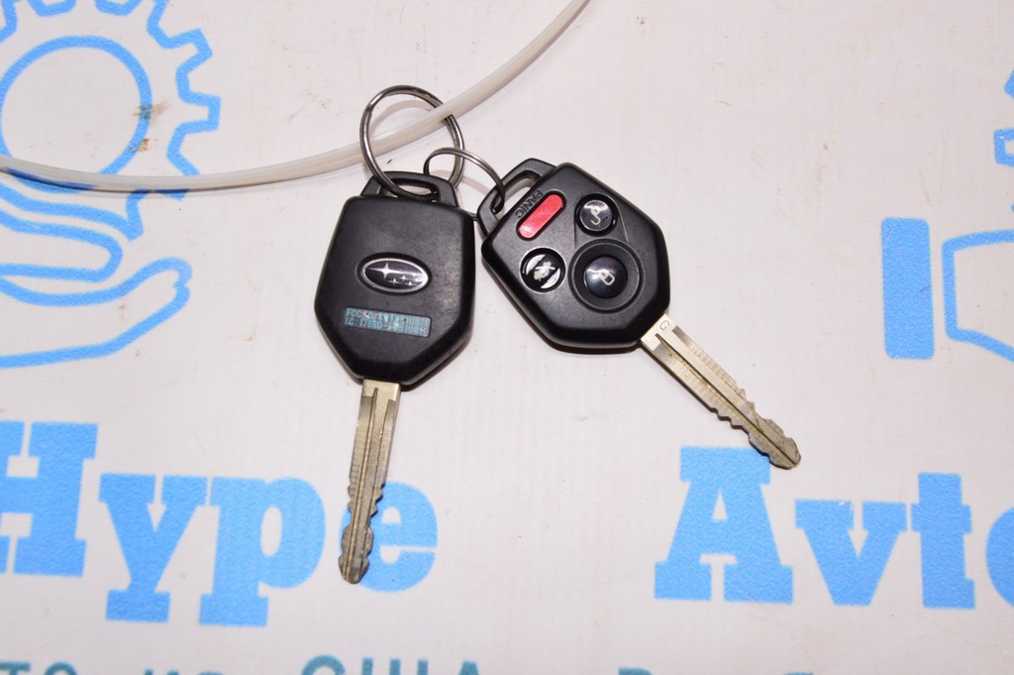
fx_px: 1013
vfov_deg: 36.8
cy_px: 338
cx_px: 507
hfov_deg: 53.2
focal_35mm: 36
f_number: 8
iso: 1600
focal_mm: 24
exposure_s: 1/100
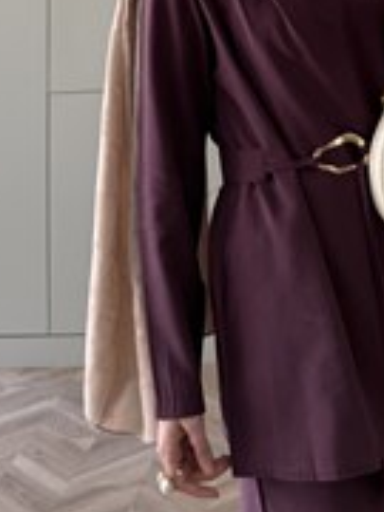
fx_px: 813
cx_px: 350
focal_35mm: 55
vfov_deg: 33.4
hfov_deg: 25.7
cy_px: 67
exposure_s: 1/121
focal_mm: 6.76
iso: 100
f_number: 1.78
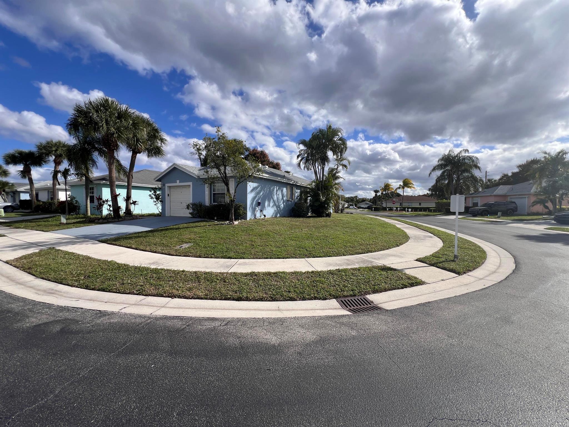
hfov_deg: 106.2
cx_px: 284
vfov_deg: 89.9
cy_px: 214
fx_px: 214
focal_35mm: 13
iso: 32
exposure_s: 1/2137
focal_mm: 1.57
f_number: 1.8
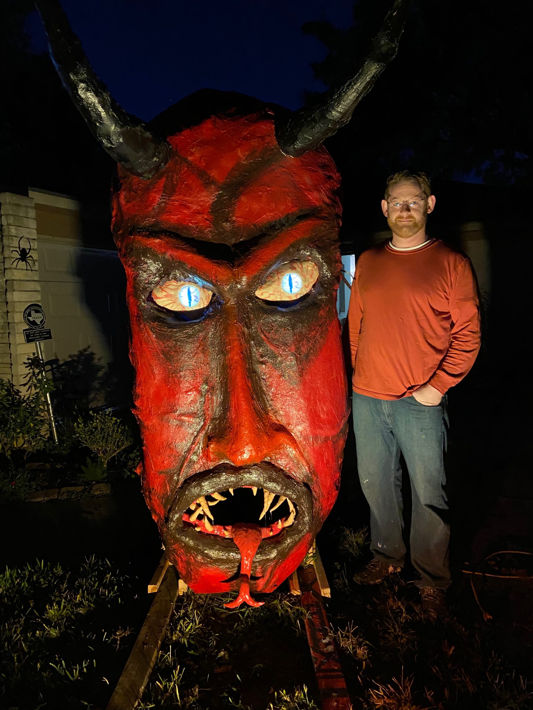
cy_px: 355
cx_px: 266
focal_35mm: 26
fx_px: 534
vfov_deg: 67.3
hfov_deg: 53.1
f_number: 1.8
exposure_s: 1/30
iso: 640
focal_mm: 4.25
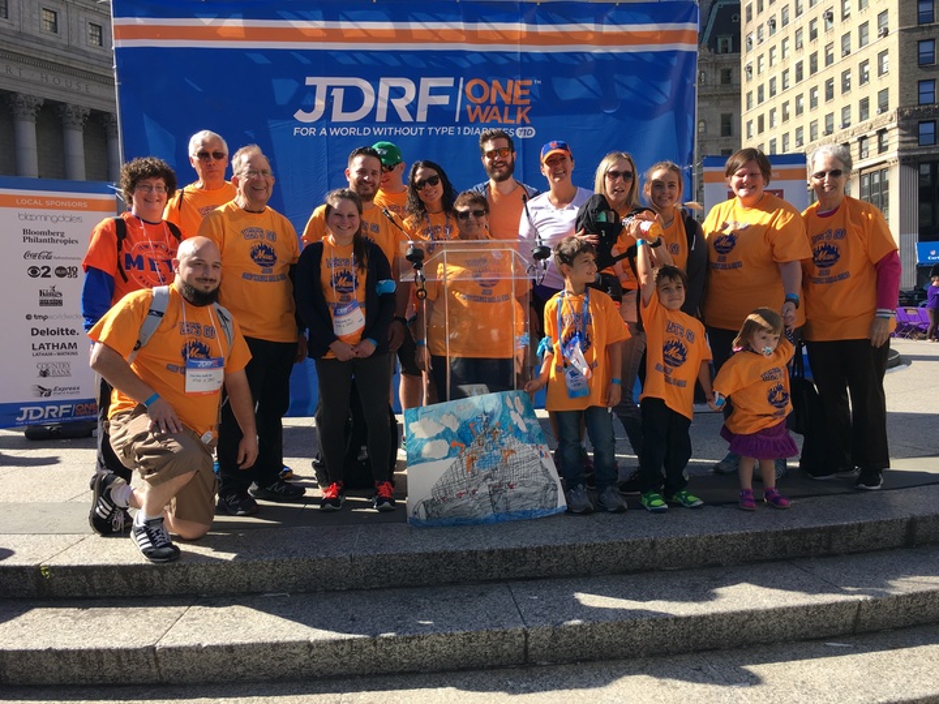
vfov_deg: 48.2
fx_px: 787
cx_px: 470
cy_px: 352
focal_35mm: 29
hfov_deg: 61.7
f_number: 2.2
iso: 25
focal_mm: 4.15
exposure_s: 1/663
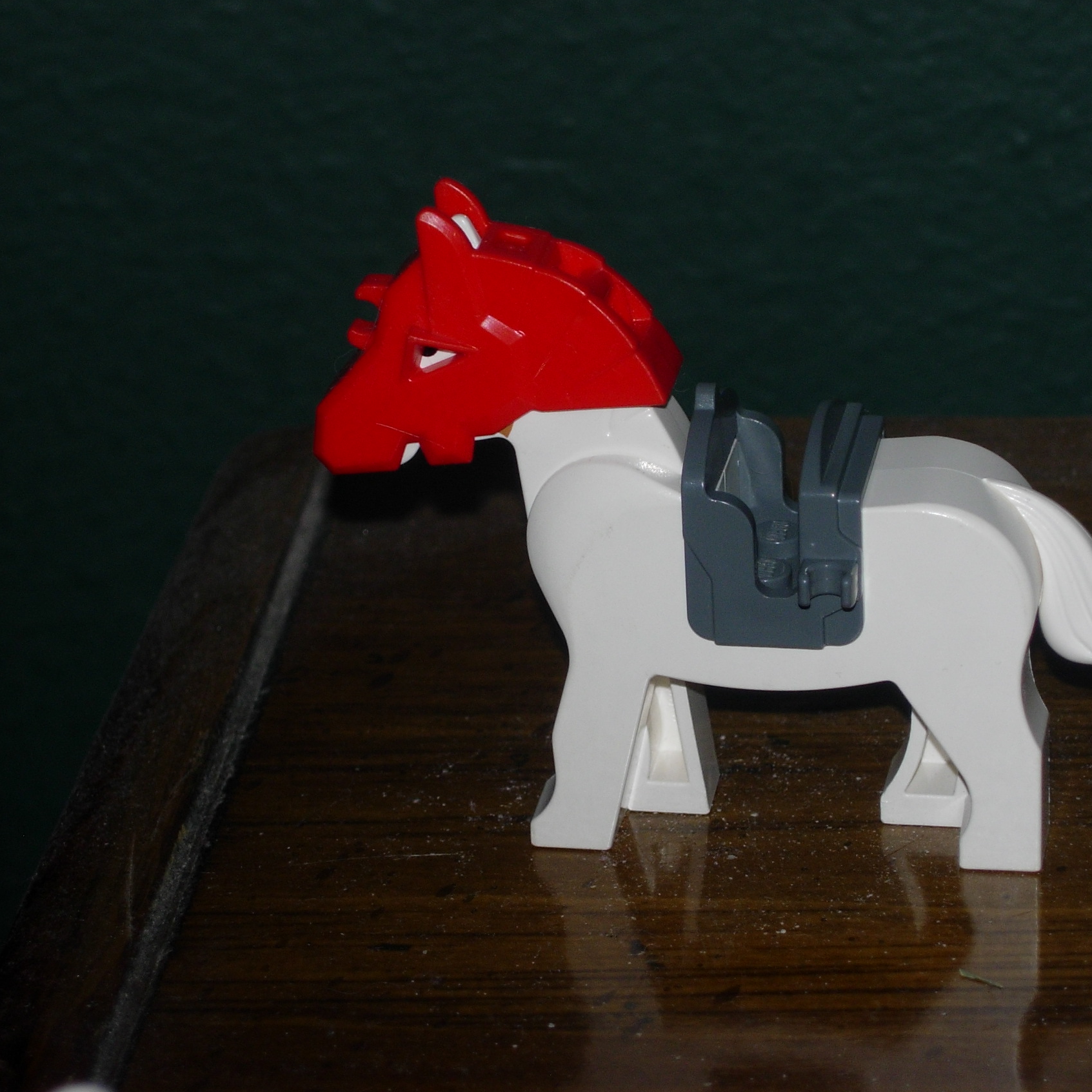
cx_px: 567
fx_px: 4783
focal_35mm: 134
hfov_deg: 13.0
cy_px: 548
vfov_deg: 13.0
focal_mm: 23.4
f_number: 4.9
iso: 79
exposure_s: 1/64
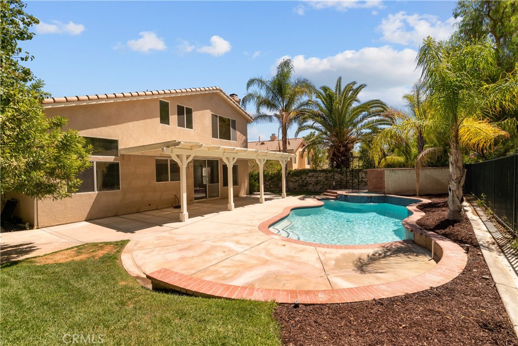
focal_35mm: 16
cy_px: 173
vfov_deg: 73.8
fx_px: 230
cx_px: 259
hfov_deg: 96.7
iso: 250
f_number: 11
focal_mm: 16
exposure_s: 1/320
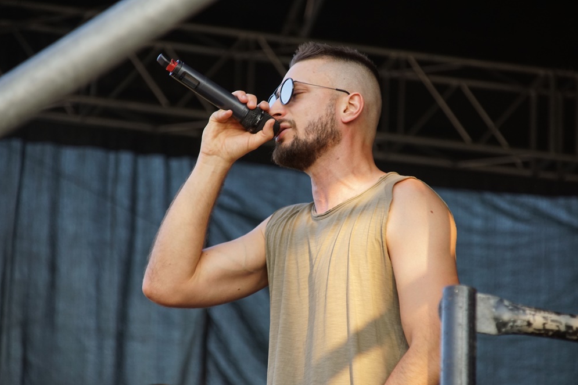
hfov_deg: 10.1
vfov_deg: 6.7
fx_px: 3267
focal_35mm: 204
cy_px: 193
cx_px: 288
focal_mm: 135
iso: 640
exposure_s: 1/250
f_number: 5.6
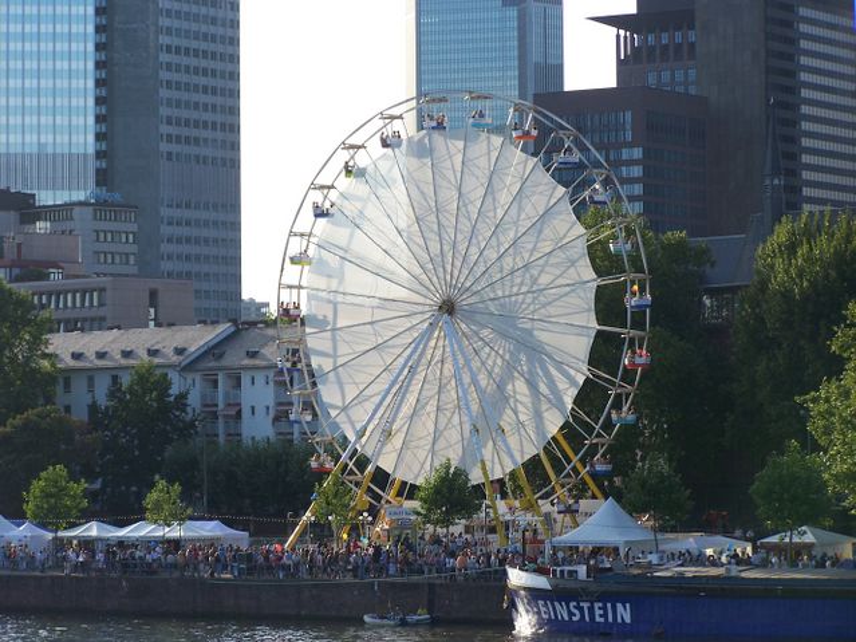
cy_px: 321
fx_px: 3437
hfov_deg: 14.2
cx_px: 428
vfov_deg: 10.7
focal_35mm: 139
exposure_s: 1/500
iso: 80
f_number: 3.2
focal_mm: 23.1
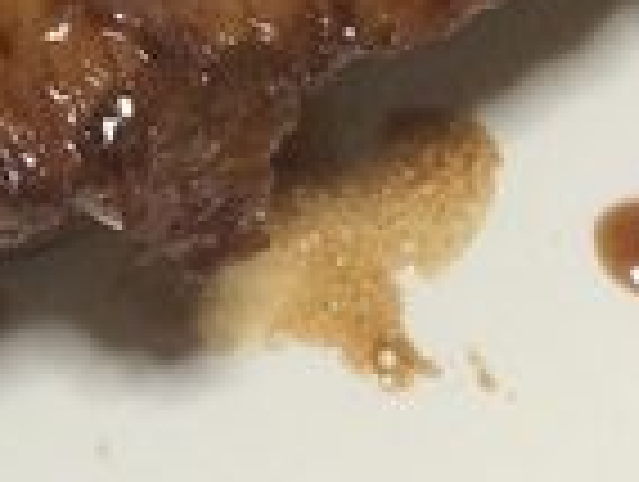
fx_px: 3125
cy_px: 140
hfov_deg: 11.1
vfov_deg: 8.8
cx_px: -378
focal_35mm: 169
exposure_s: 1/30
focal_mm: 4.12
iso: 64
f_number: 2.2
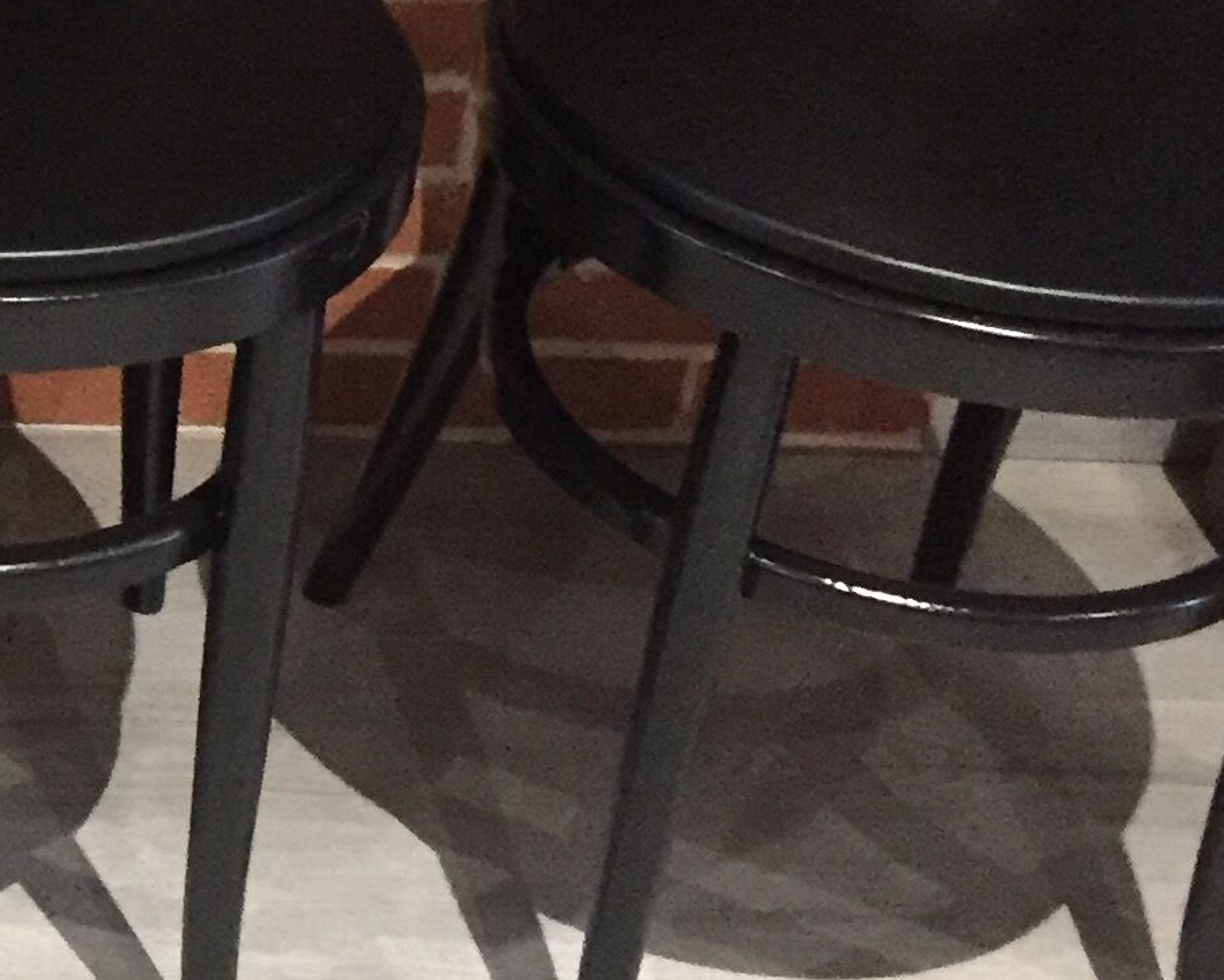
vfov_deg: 15.0
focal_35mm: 102
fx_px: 3695
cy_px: 166
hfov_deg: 17.2
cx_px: -532
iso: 320
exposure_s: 1/17
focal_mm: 4.15
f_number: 2.2
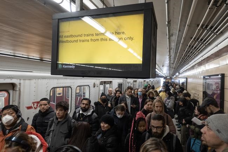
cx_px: 114
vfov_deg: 53.1
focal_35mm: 24
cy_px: 76
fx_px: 152
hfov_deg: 73.8
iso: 640
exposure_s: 1/40
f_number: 2.8
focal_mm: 8.8
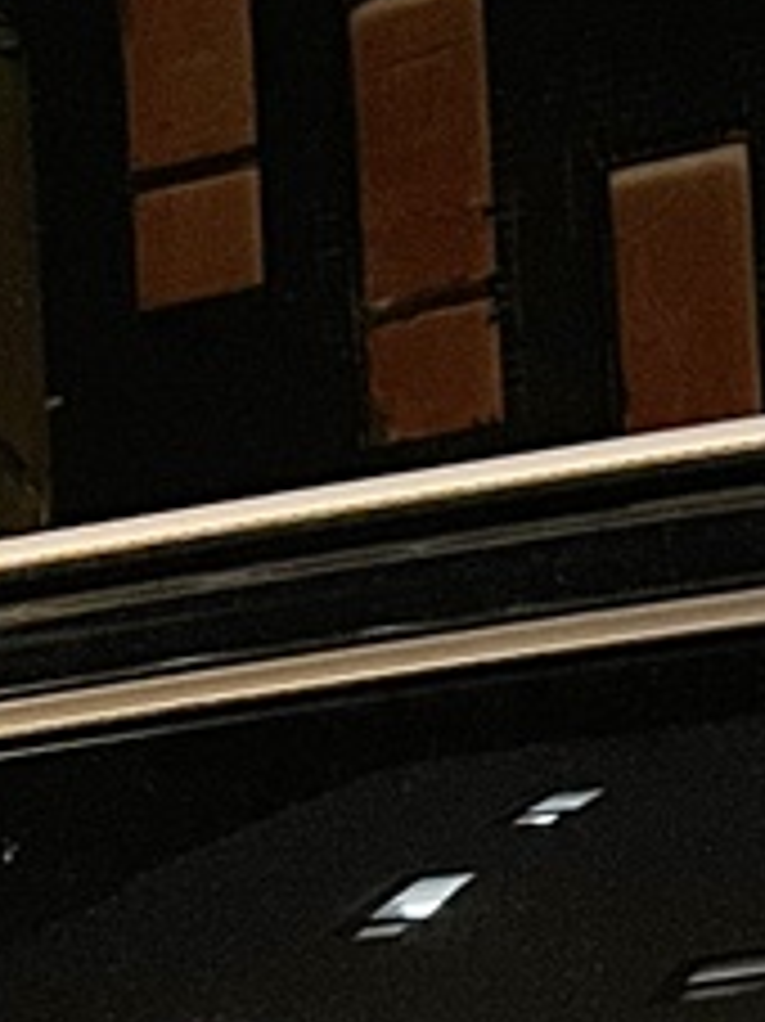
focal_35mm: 153
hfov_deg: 9.7
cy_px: 2361
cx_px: 603
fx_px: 4513
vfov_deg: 11.1
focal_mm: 5.1
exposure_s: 1/30
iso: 800
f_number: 1.6
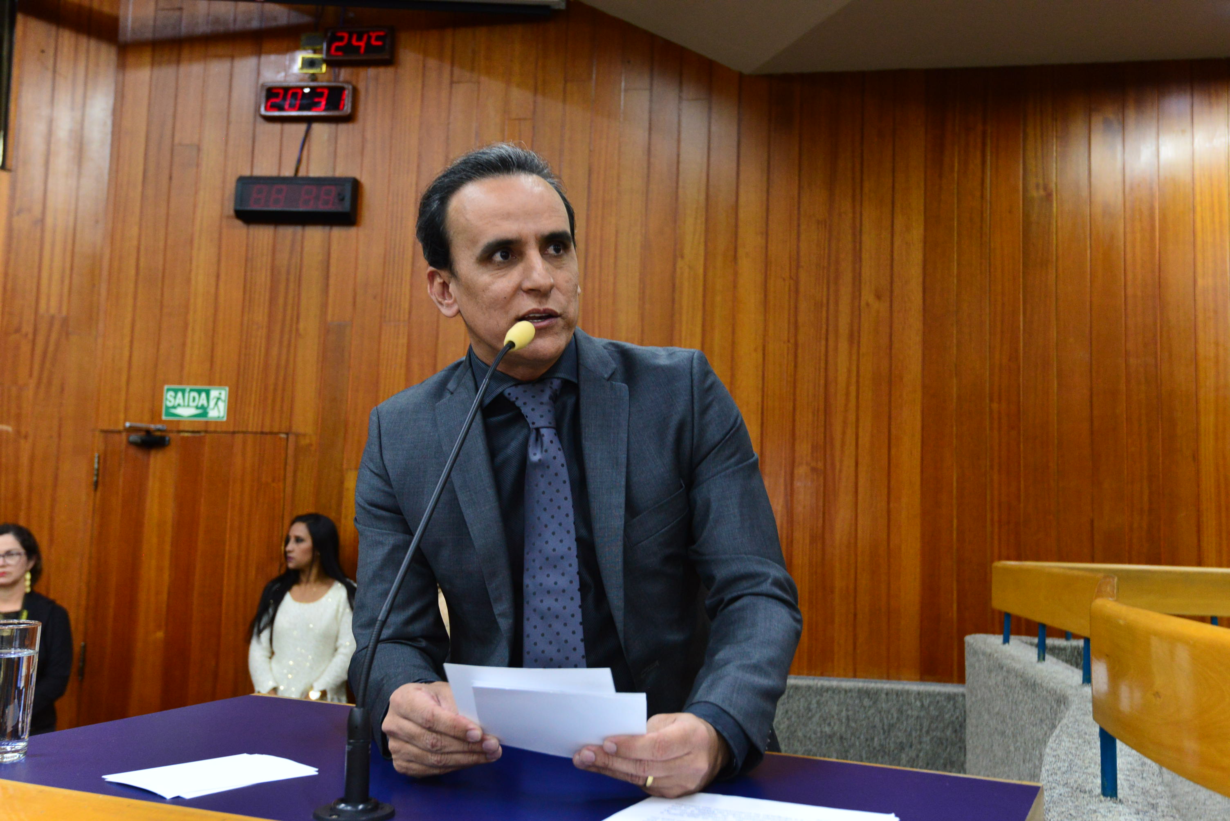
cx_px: 615
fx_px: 1196
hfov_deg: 54.4
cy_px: 410
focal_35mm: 35
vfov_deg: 37.9
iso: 2500
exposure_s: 1/60
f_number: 6.3
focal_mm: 35
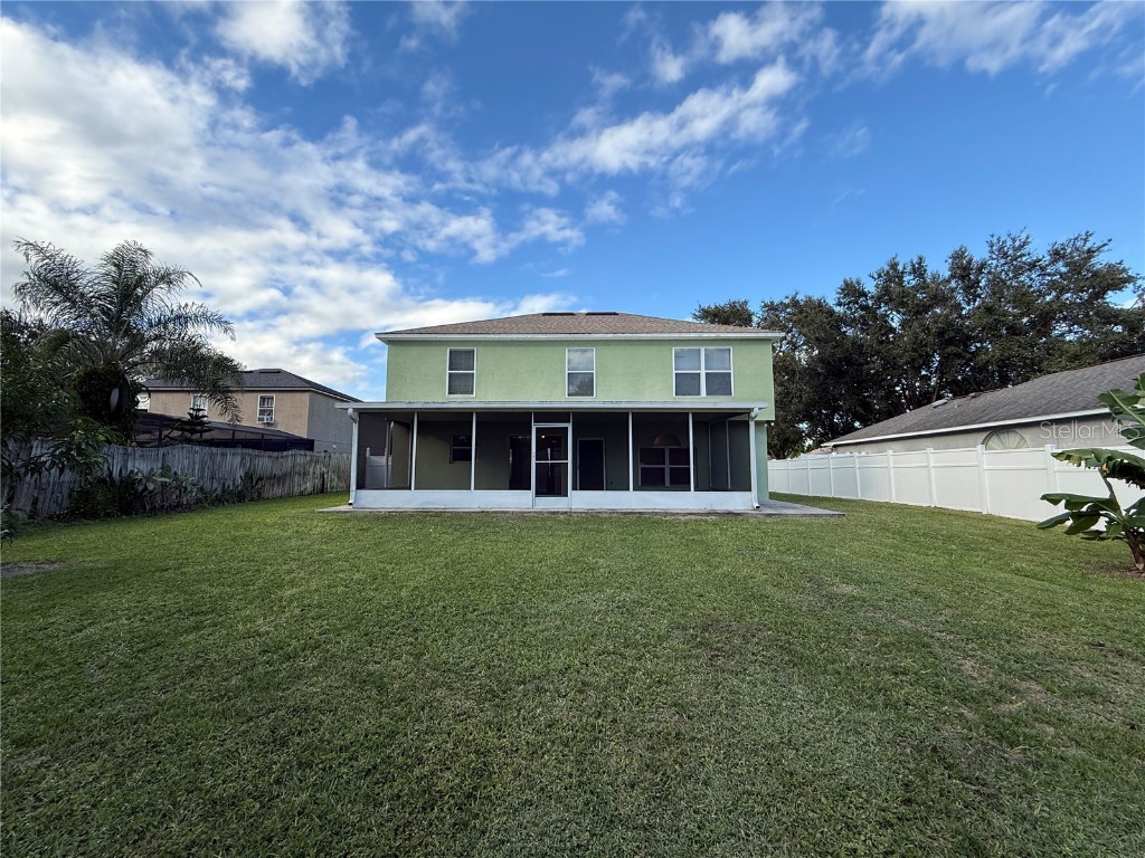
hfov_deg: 102.1
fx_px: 463
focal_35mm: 14
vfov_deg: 85.7
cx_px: 572
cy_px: 429
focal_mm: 2.22
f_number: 2.2
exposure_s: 1/709
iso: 50
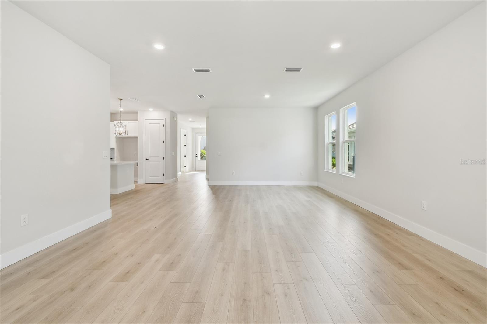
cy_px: 162
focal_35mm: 15
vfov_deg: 77.3
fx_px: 203
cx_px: 244
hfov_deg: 100.4
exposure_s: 1/25
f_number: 7.1
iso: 100
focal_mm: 10
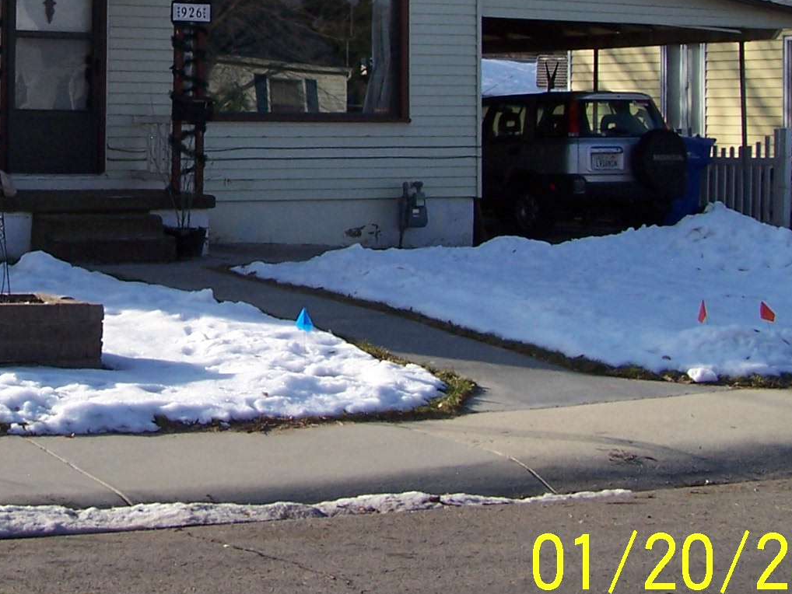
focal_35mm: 86
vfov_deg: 16.9
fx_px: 1968
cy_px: 58
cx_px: 107
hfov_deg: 22.3
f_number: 4
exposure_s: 1/750
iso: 80
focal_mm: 6.3
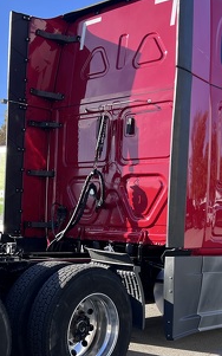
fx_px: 533
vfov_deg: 36.7
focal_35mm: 55
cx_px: 85
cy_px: 225
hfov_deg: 23.5
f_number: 1.5
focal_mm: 5.7
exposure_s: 1/1488
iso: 50
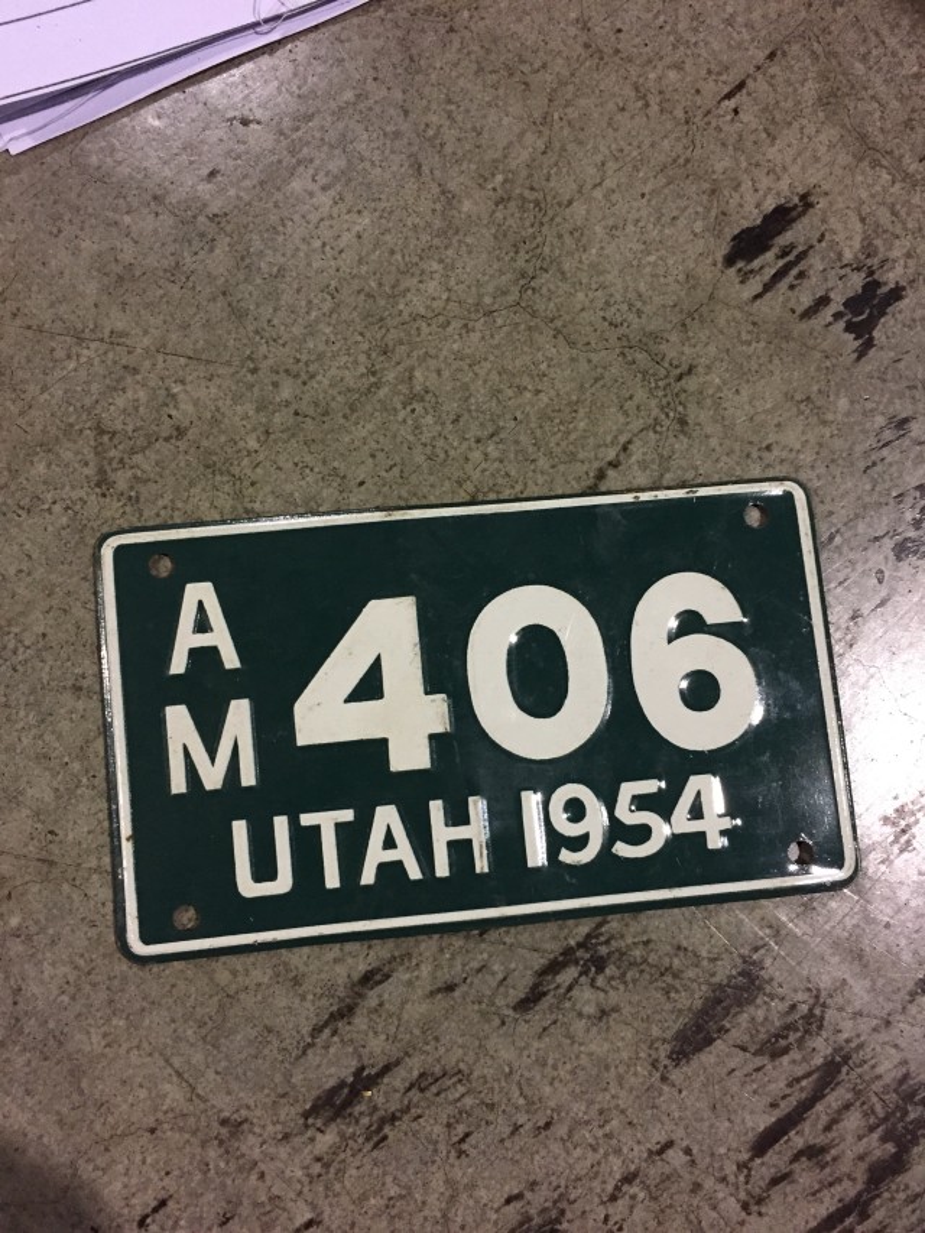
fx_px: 1033
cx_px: 462
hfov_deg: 48.2
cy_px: 616
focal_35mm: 29
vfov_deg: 61.7
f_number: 2.2
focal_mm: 4.15
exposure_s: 1/30
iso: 250
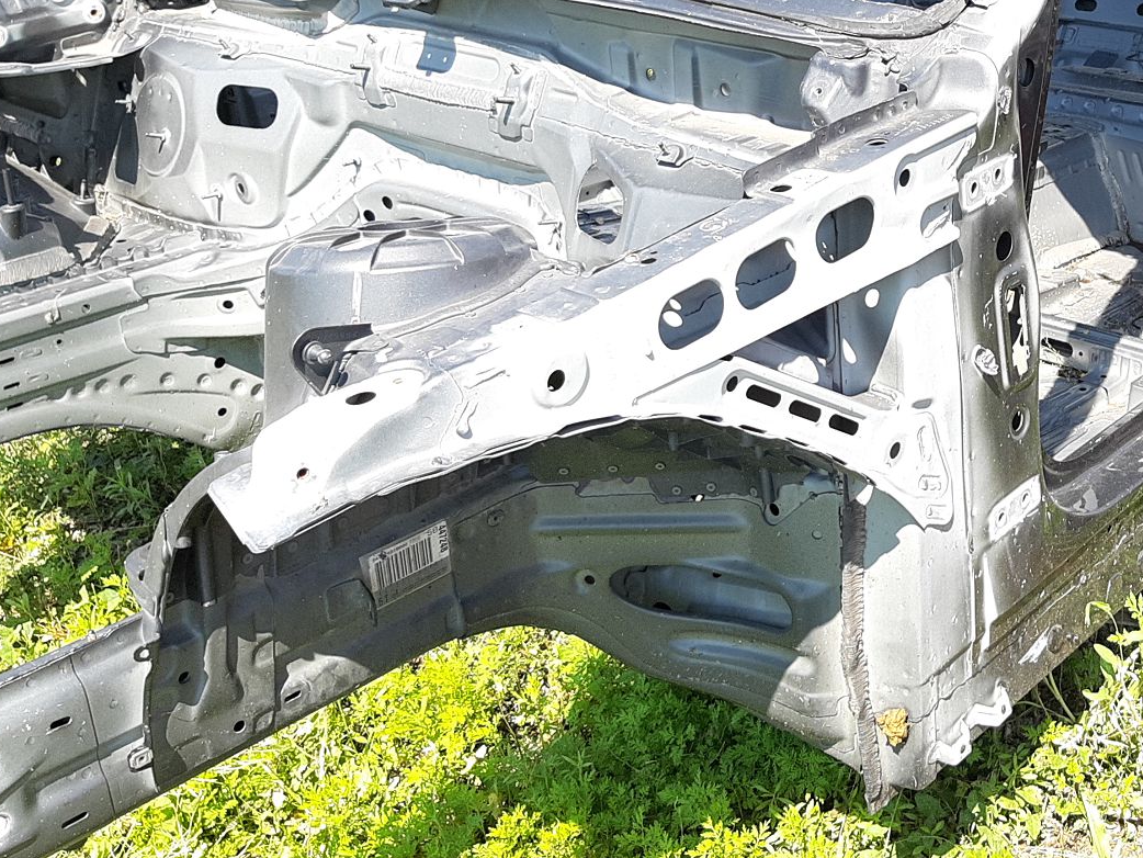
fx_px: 1453
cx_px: 916
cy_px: 241
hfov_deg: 41.1
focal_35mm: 44
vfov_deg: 32.4
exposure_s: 1/616
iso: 40
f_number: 1.7
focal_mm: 3.93
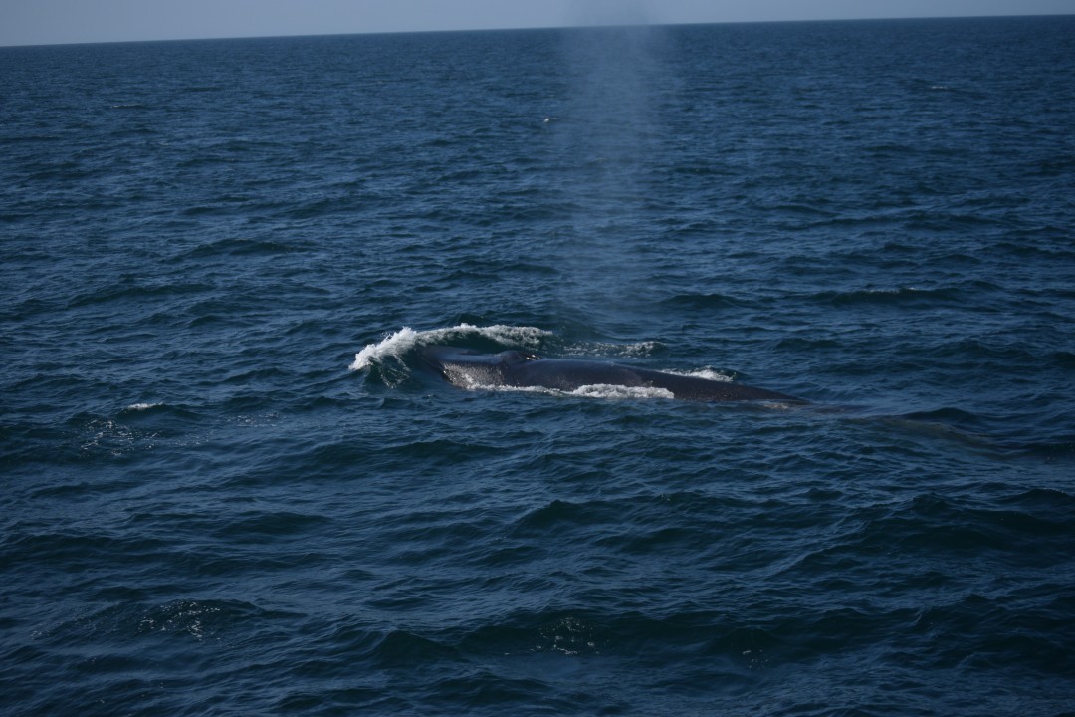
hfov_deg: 24.6
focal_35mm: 82
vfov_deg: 16.6
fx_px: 2463
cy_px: 358
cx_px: 538
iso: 200
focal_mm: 55
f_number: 4
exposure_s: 1/4000
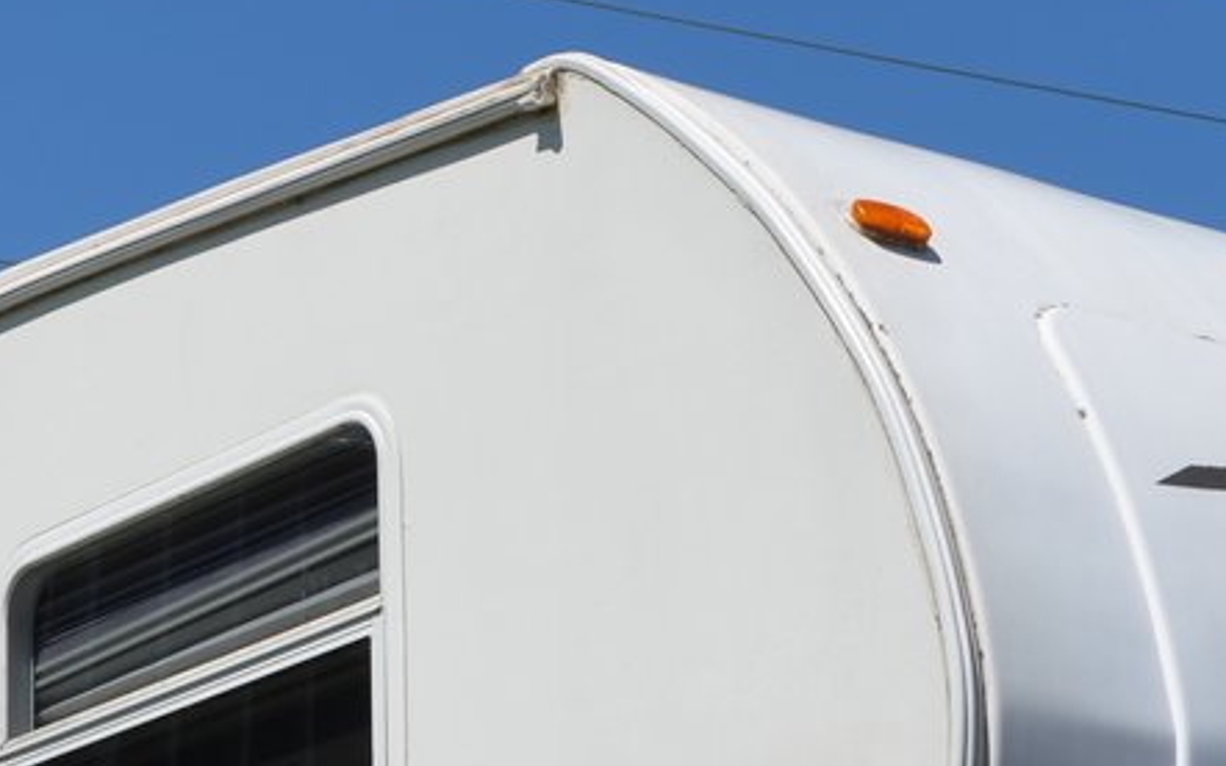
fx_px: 4743
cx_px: 352
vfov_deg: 8.9
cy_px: 1364
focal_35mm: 142
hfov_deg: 14.7
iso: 100
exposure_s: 1/400
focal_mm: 24
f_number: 10
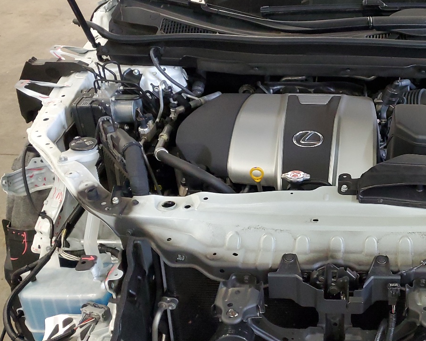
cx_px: 366
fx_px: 567
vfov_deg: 33.4
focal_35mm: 45
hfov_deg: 38.9
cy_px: 148
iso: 235
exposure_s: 1/60.2
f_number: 1.5
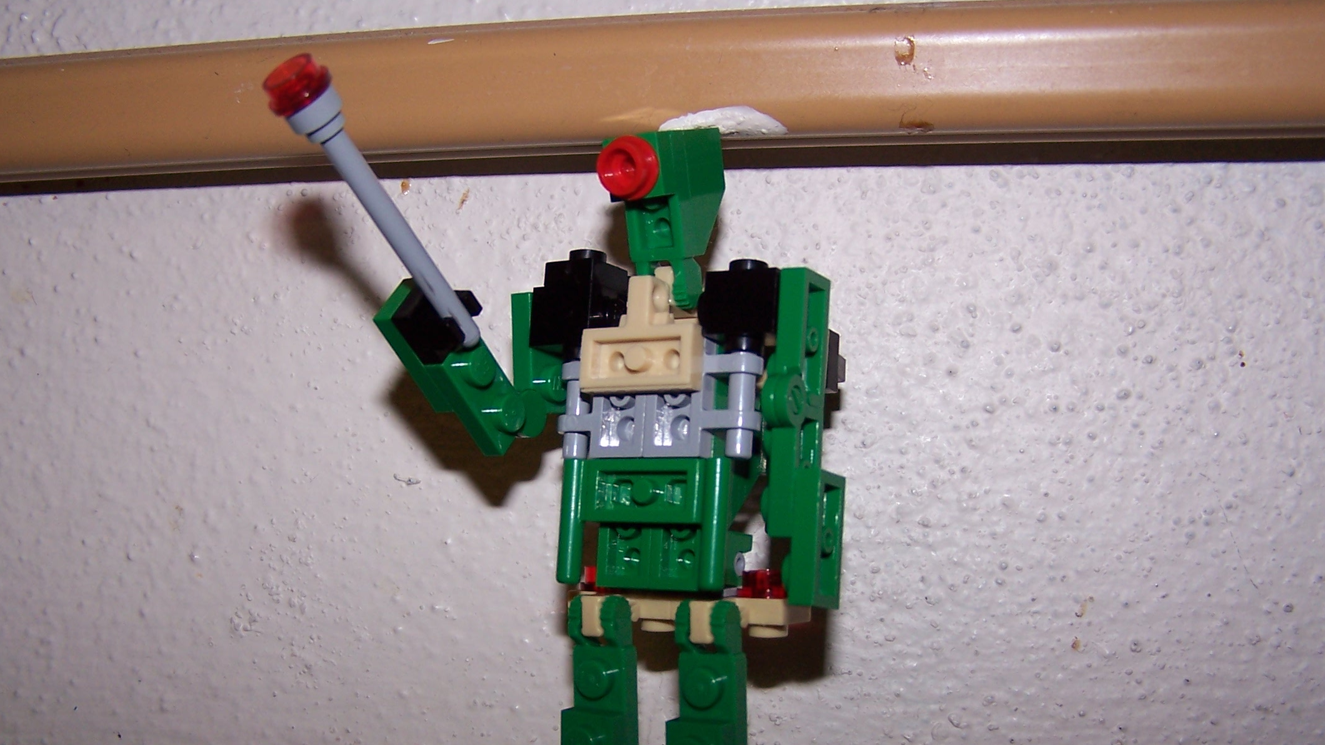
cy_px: 486
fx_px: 1581
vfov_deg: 26.4
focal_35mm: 45
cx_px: 618
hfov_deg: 45.4
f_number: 2.8
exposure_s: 1/60
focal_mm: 6.3
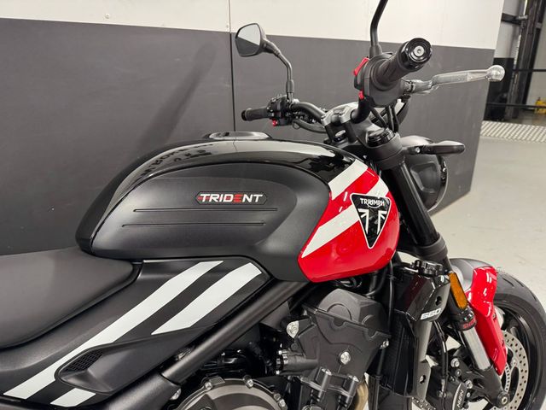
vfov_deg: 56.8
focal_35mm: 24
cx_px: 273
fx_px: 379
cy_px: 205
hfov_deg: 71.6
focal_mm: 6.76
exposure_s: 1/50
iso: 320
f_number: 1.78
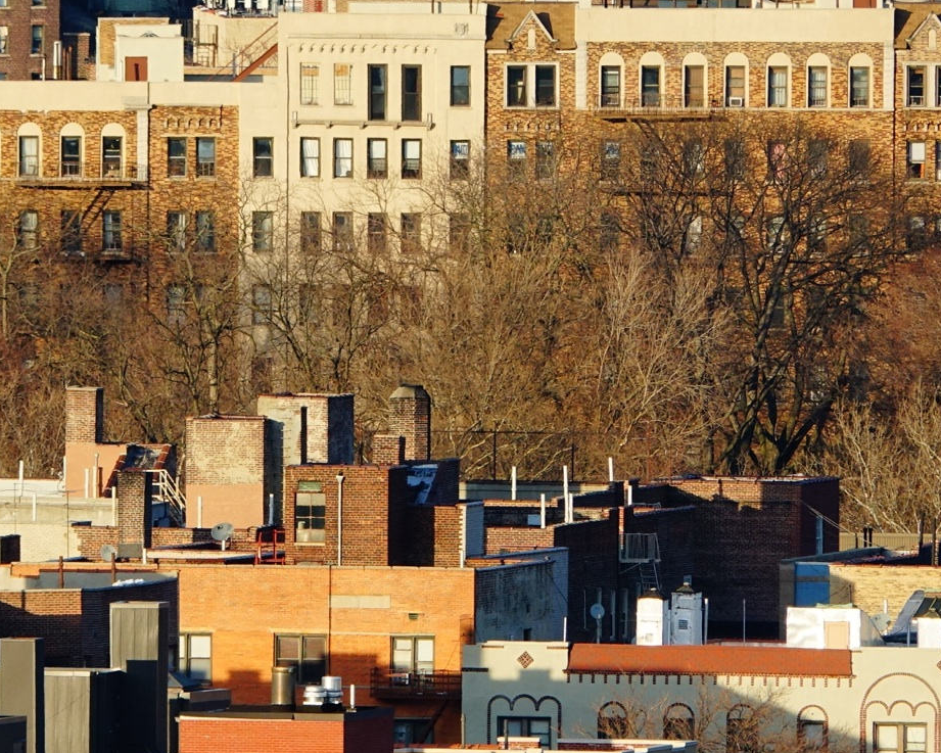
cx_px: 226
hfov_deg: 1.4
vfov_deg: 1.1
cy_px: 366
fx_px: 37936
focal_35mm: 1362
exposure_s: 1/400
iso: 100
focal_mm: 212.77
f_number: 5
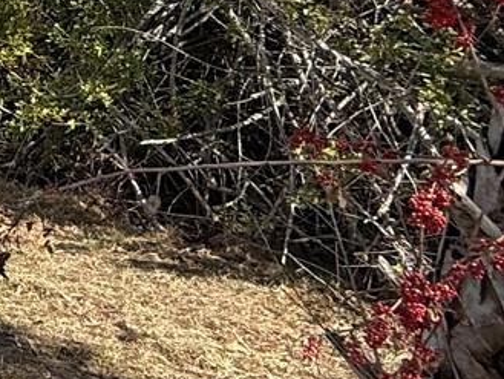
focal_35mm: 68
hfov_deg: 18.2
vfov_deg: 20.9
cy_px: -6
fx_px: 990
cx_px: -524
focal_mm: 2.22
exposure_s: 1/1795
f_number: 2.2
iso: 50
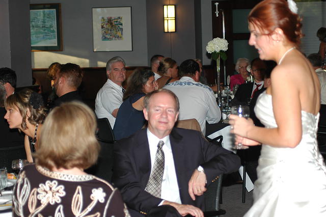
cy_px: 108
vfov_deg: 13.0
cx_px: 163
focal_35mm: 105
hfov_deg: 19.5
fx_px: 950
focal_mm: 70
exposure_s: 1/60
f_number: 4
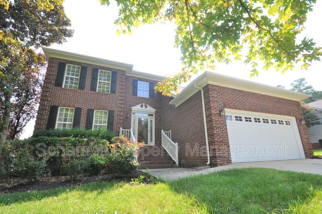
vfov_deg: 77.2
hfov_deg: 100.5
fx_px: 134
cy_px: 107
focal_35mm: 15
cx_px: 161
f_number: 6.3
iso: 200
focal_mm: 10
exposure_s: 1/160
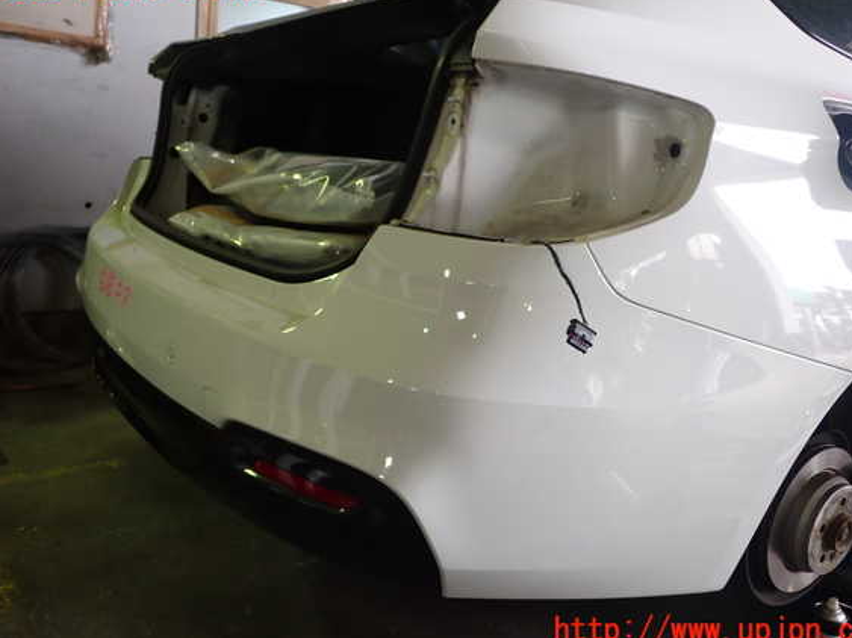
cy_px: 310
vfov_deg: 44.1
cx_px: 442
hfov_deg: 56.8
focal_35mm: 32
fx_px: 787
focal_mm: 5.4
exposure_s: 1/40
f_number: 2.3
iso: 200
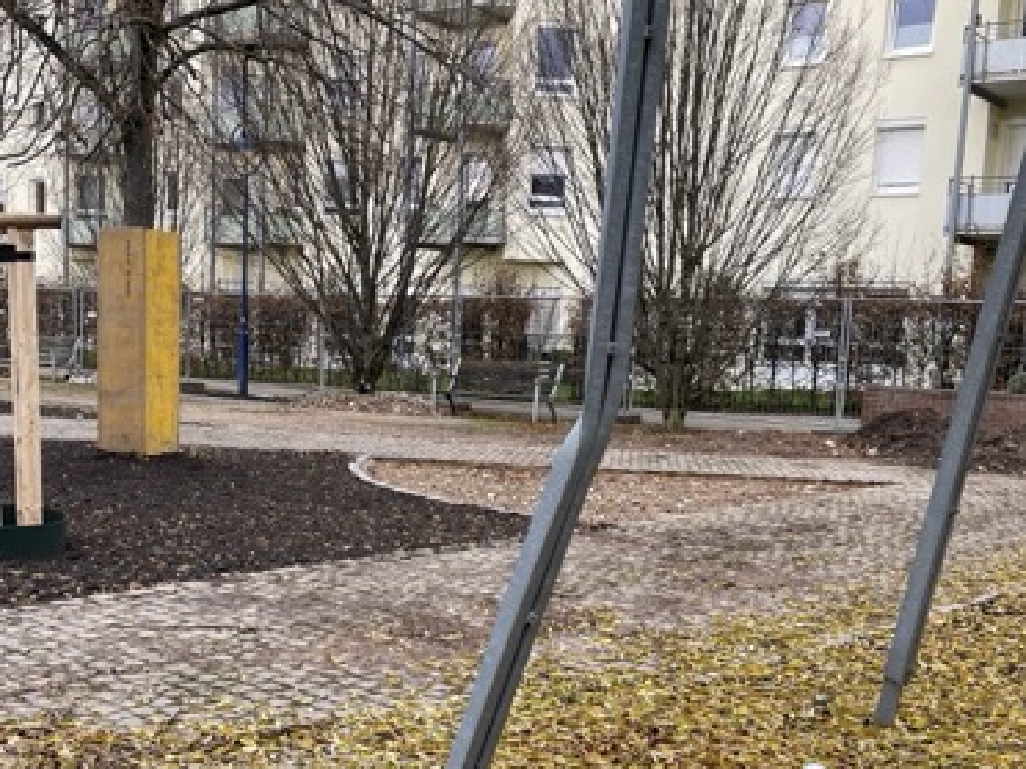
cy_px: 526
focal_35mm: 43
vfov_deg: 33.2
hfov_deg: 43.7
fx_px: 1274
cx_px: 430
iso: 32
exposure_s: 1/232
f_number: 1.6
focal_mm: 5.1
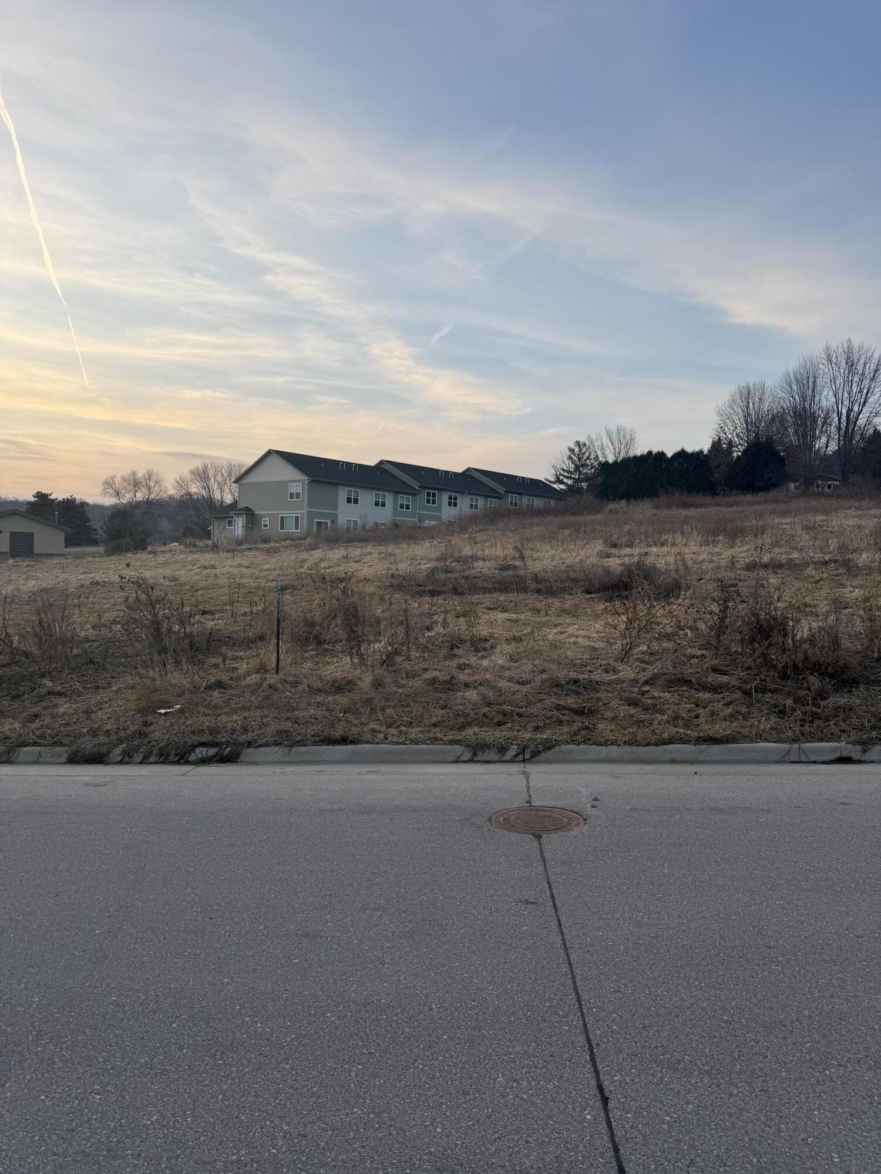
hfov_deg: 56.8
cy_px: 587
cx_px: 440
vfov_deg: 71.6
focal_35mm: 24
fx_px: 814
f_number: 1.78
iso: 80
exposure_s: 1/571
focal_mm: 6.76
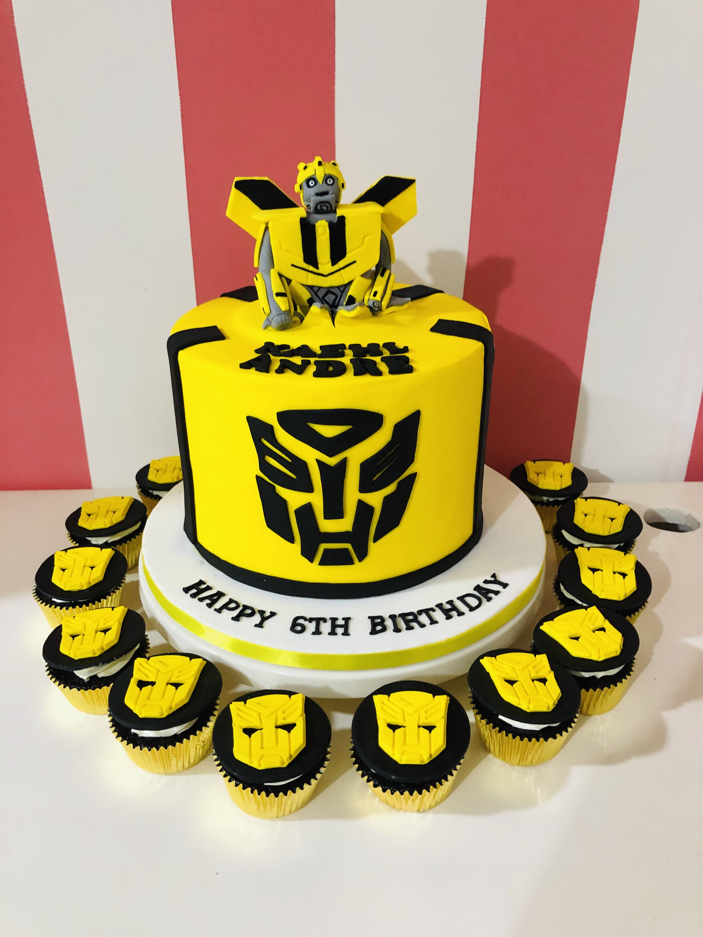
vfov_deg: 63.4
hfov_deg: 49.7
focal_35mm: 28
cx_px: 352
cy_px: 468
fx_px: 758
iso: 80
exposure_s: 1/15
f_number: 1.8
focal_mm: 3.99
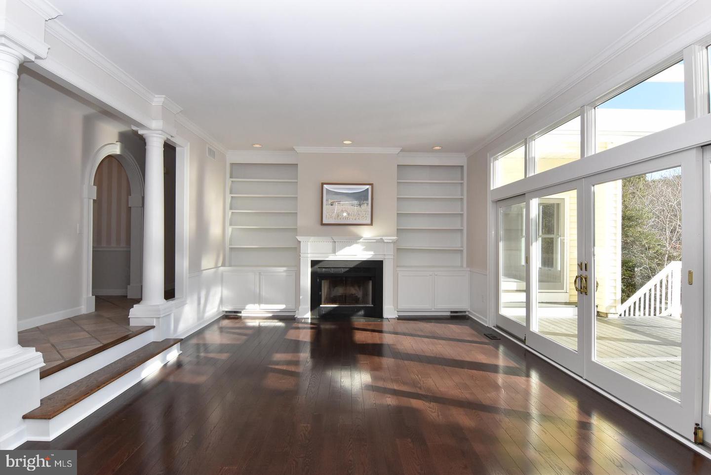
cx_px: 356
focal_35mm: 18
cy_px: 238
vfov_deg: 67.5
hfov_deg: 90.0
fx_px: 356
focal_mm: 12
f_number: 13
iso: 800
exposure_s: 1/200
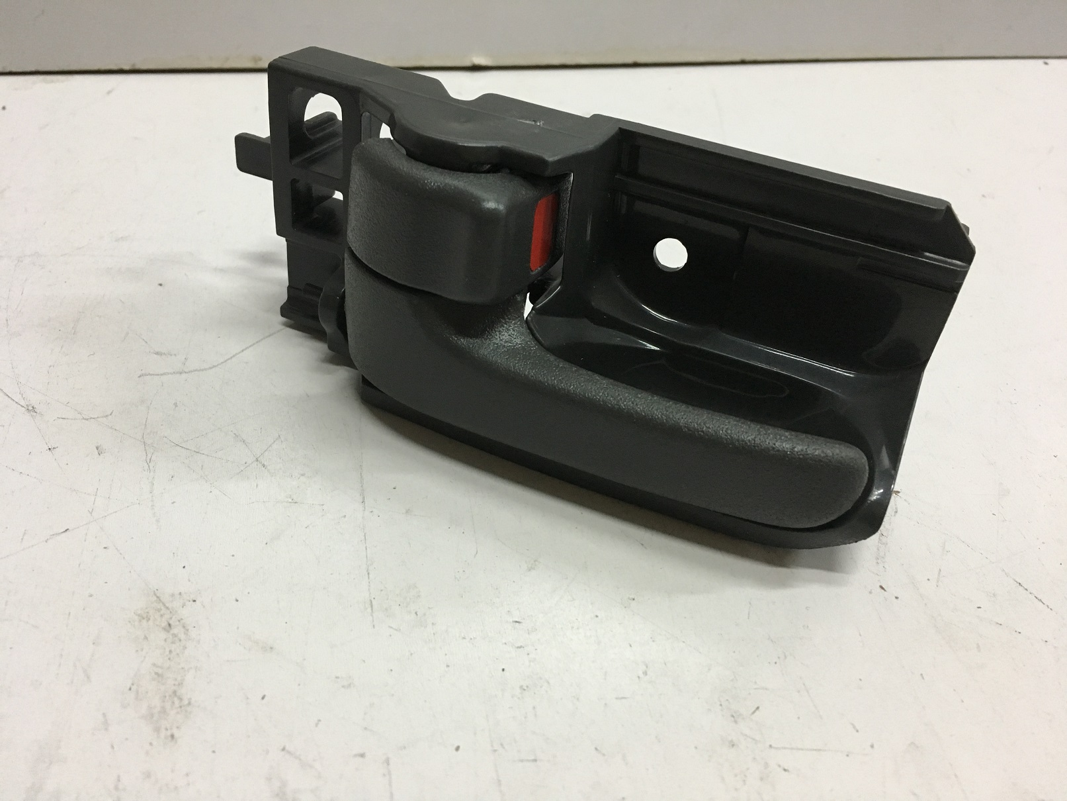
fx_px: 894
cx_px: 534
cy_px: 400
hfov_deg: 61.7
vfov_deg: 48.2
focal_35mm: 29
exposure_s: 1/33
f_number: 2.2
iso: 160
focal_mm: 4.15
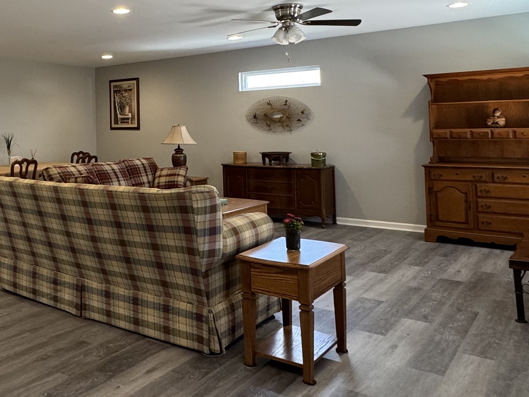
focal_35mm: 35
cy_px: 111
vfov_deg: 39.8
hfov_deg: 49.2
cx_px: 98
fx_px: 535
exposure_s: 1/60
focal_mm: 2.22
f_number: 2.2
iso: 200
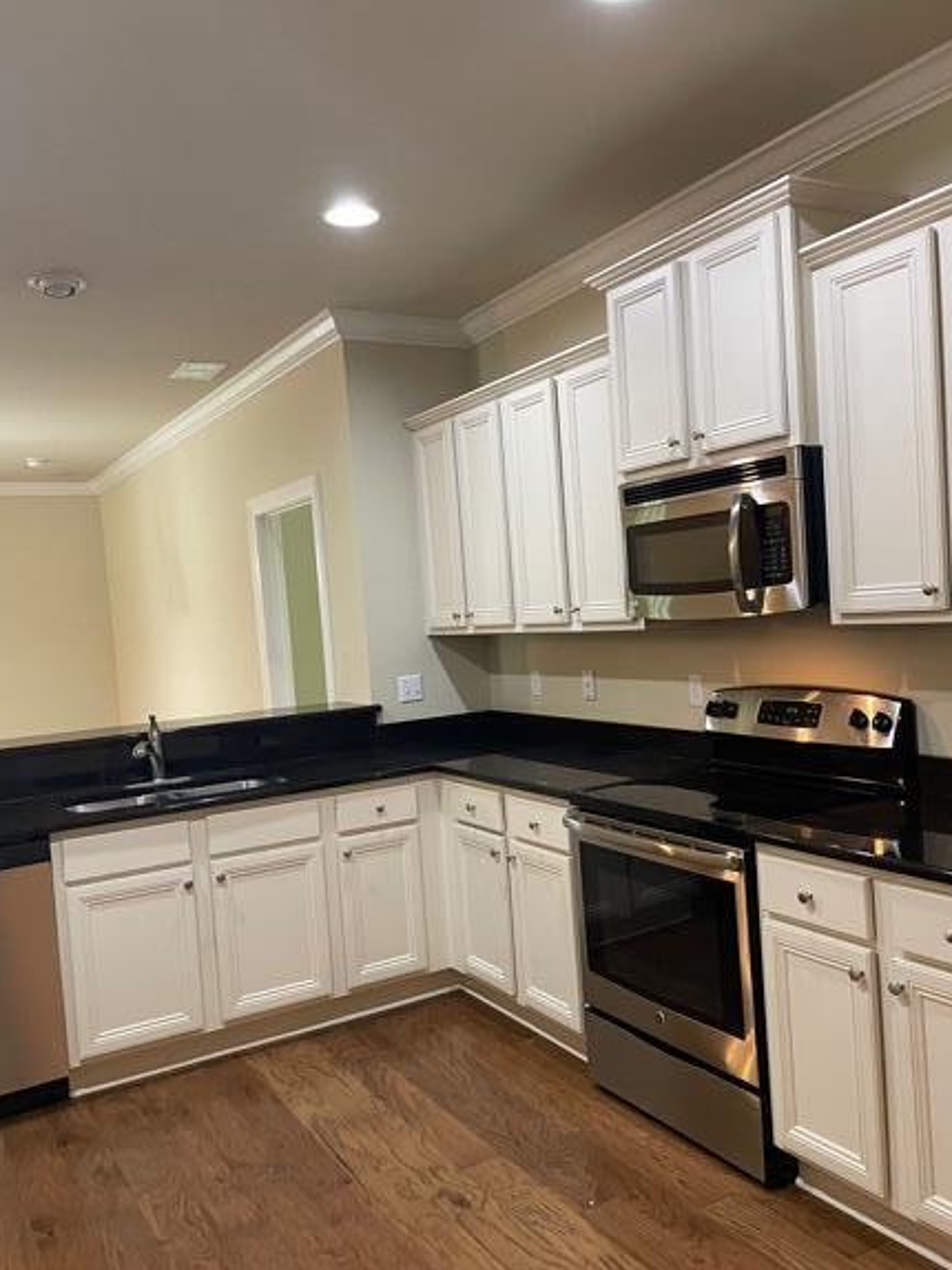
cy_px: 670
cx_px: 511
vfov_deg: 61.6
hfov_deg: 48.2
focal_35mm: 29
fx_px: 1064
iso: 320
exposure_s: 1/60
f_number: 1.6
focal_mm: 4.2
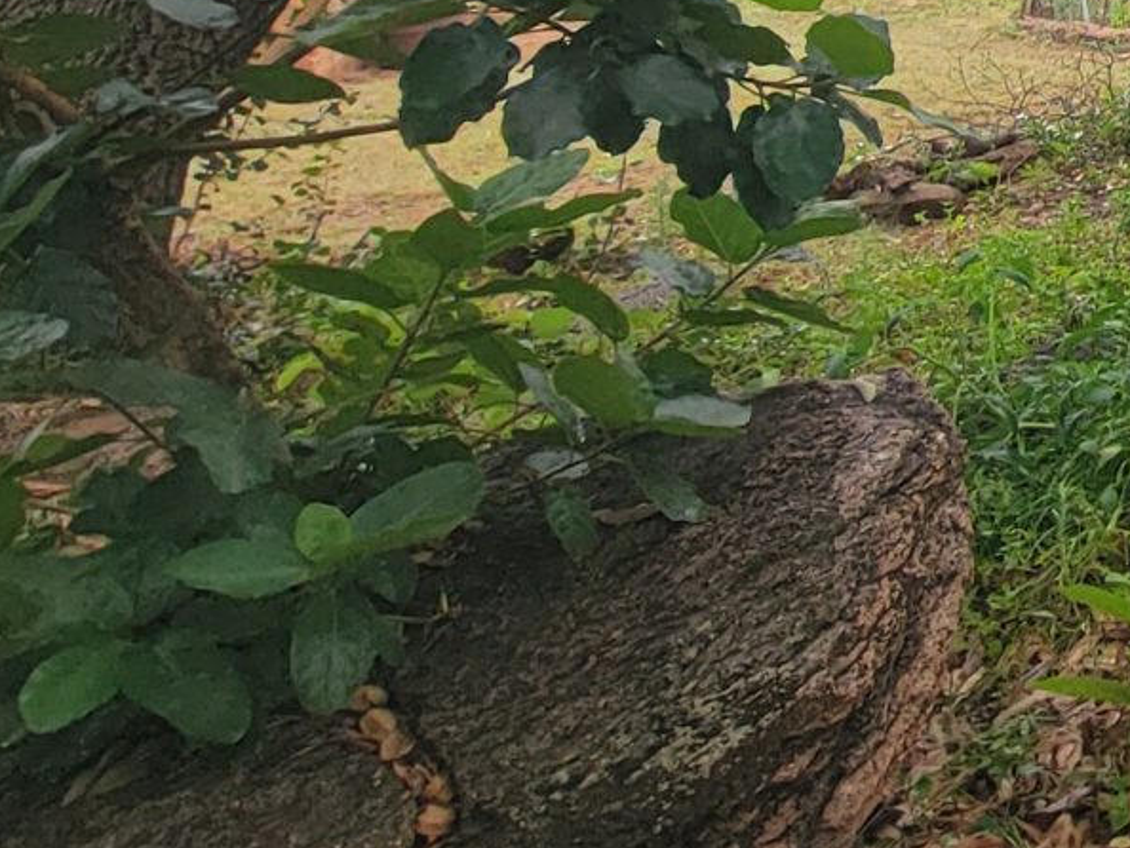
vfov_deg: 23.3
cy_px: -241
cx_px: 2079
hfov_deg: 21.2
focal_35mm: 56
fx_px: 1829
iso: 50
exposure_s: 1/243
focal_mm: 2.2
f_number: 2.2
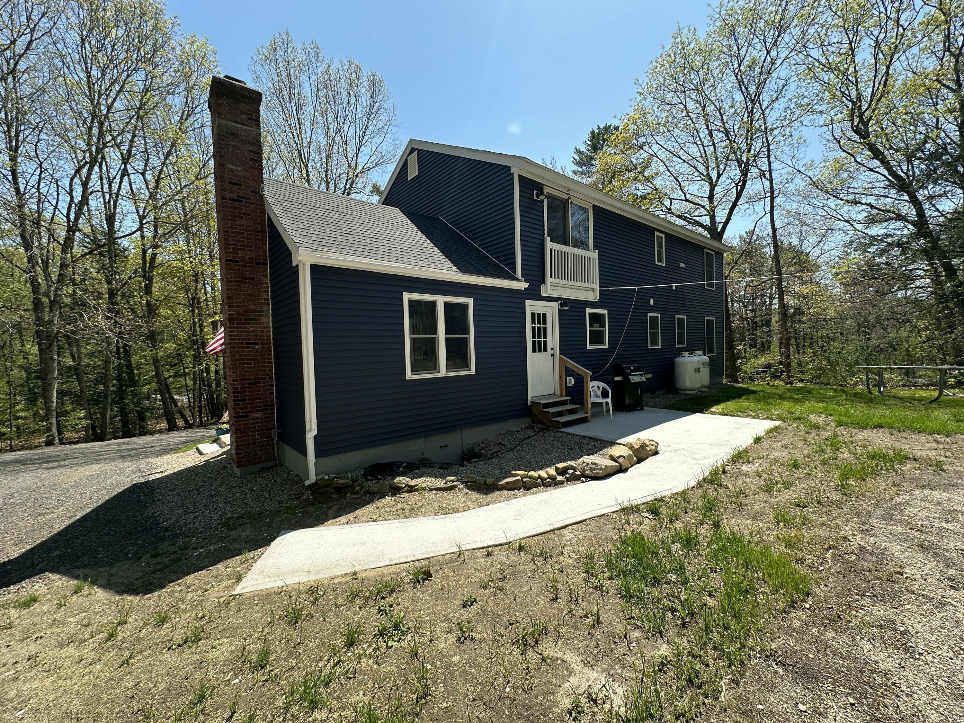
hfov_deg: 102.1
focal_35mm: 14
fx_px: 390
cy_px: 362
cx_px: 482
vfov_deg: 85.7
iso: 40
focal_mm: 2.22
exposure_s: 1/548
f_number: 2.2
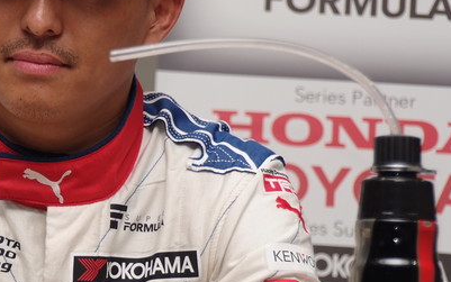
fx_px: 4230
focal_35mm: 344
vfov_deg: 3.8
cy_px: 91
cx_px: 51
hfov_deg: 6.1
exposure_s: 1/125
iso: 400
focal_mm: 125
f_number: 5.6
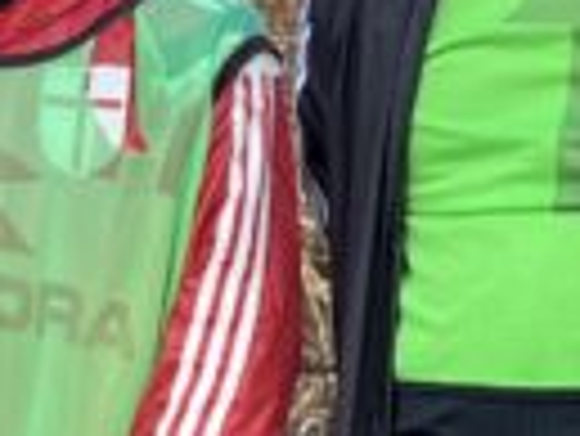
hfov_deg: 8.9
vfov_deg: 6.7
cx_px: 531
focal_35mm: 222
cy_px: 485
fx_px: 3723
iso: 25
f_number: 1.8
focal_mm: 3.99
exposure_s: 1/239
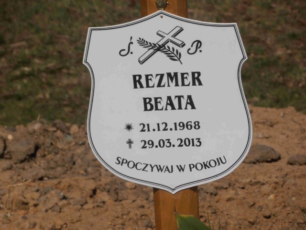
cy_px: 115
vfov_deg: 7.5
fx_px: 1750
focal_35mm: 198
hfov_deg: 10.0
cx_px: 153
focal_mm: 35.05
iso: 80
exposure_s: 1/1600
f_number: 5.8
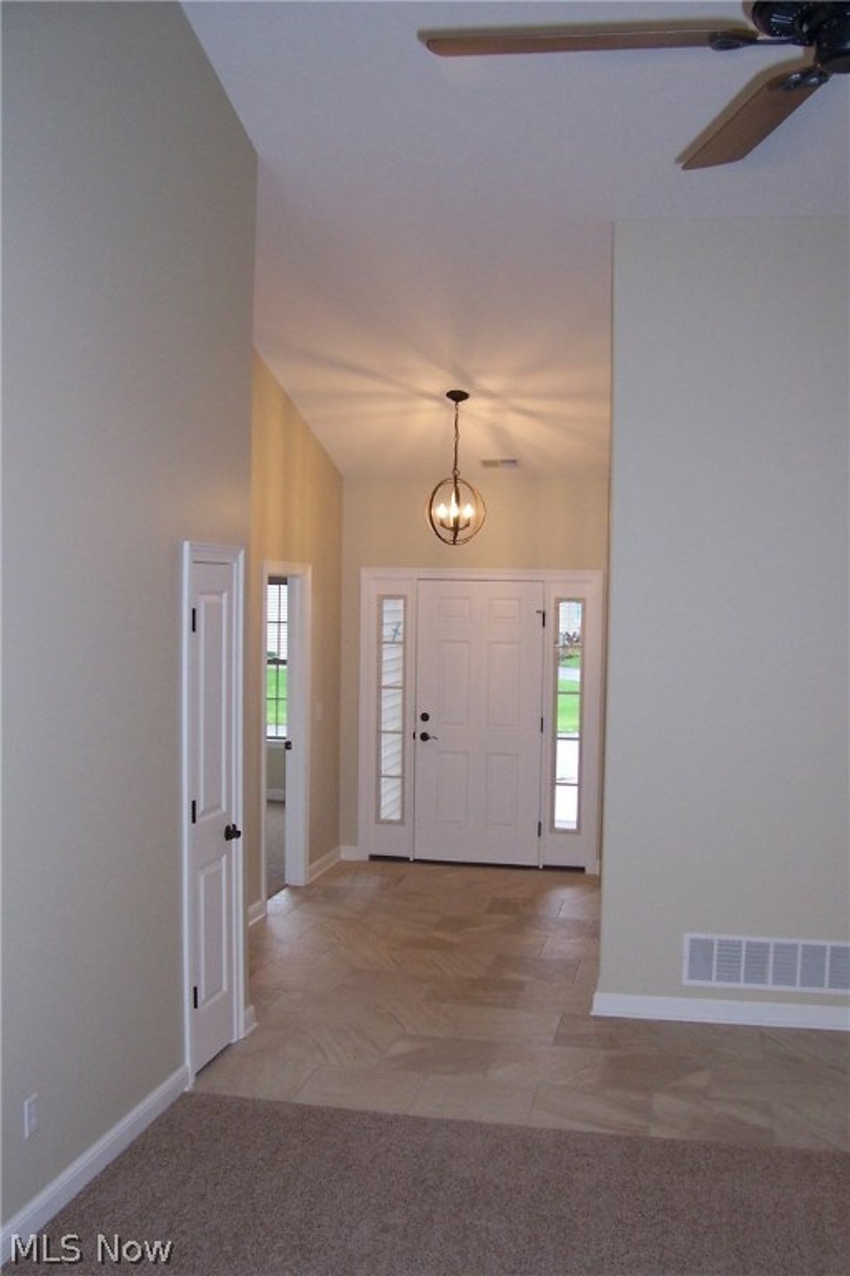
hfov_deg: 38.9
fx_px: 1204
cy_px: 638
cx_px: 425
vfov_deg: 55.8
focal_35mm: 34
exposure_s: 1/60
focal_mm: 5.6
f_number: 2.7
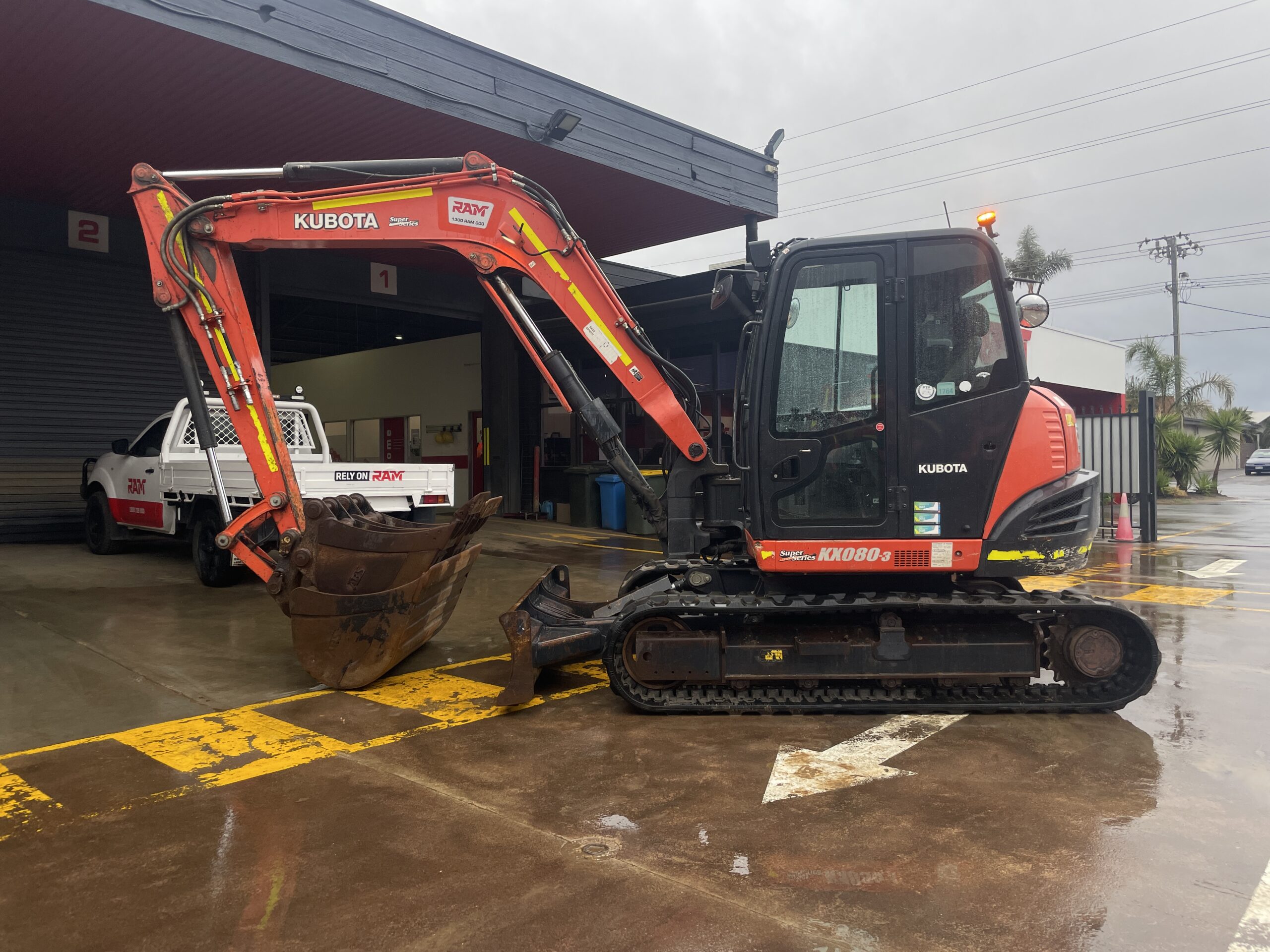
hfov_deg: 67.3
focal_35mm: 26
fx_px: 954
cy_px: 476
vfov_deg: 53.1
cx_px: 635
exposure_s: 1/711
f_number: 1.6
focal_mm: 4.2
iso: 32
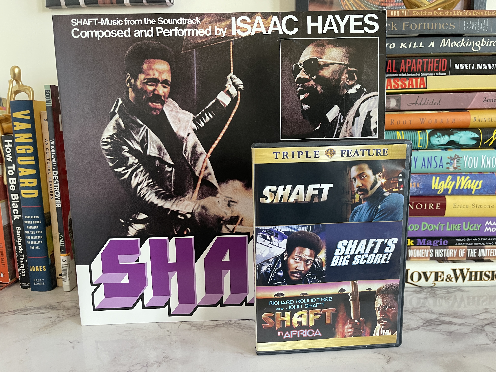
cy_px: 186
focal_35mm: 25
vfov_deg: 54.9
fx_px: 358
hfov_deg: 69.4
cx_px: 248
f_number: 1.6
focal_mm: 5.1
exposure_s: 1/60
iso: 320
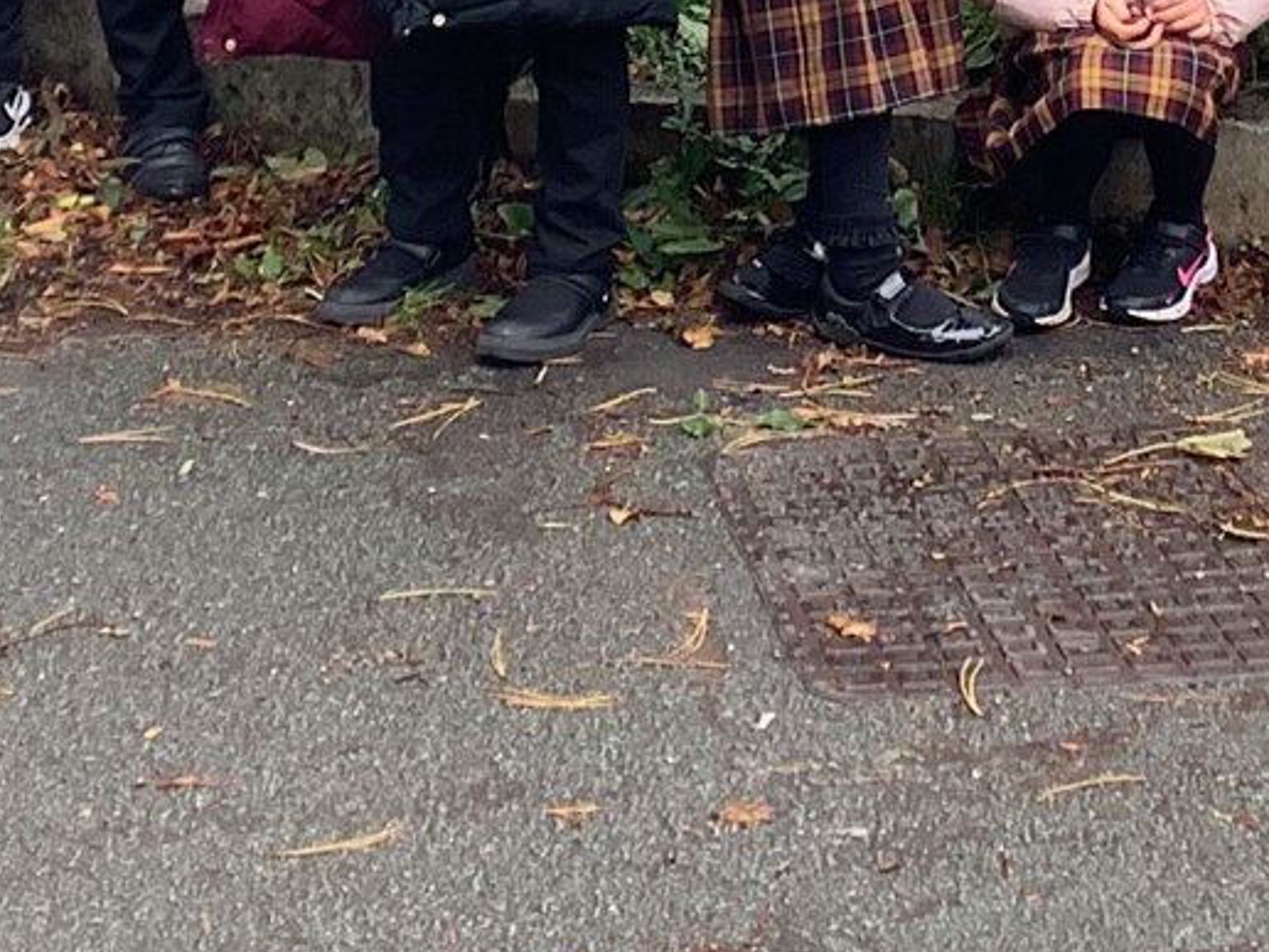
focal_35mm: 123
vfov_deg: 11.3
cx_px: 893
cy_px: -676
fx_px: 4509
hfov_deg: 16.0
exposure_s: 1/100
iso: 32
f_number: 2.4
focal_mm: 3.3
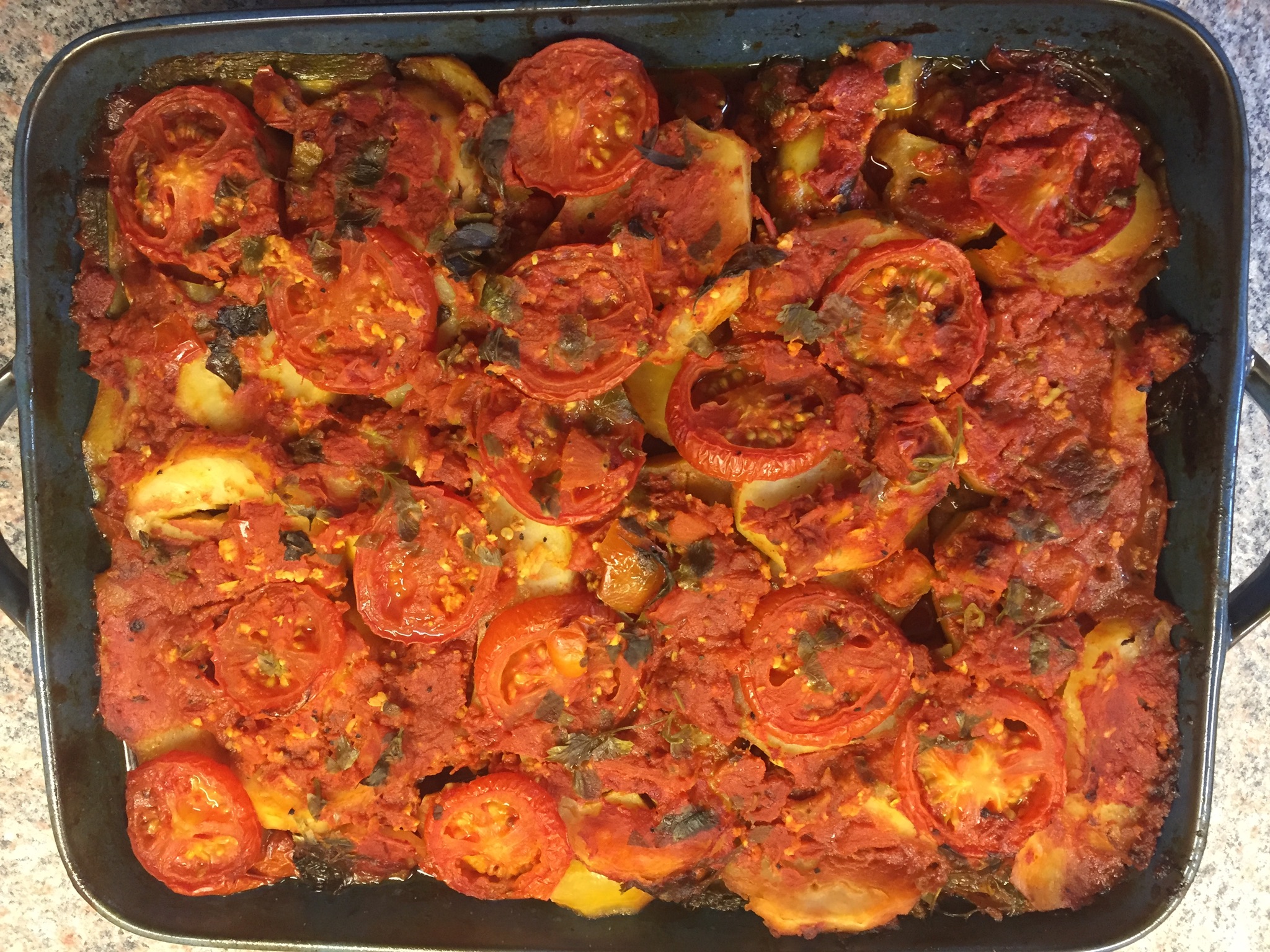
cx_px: 635
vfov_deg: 48.2
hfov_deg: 61.7
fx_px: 1064
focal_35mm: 29
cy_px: 476
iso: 200
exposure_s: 1/33
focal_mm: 4.15
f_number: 2.2
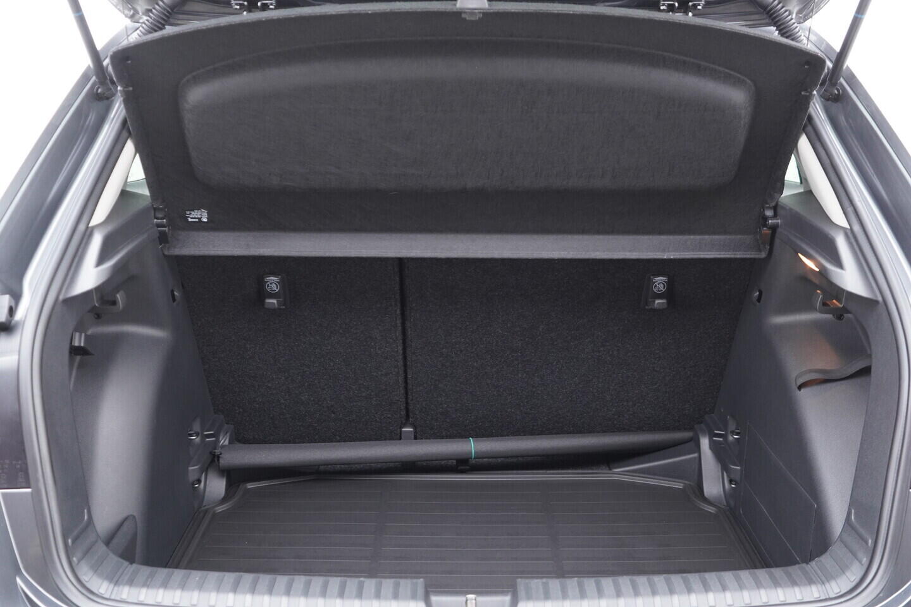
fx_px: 911
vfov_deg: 36.9
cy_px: 304
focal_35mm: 36
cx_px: 456
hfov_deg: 53.1
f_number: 2.8
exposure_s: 1/40
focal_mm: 24
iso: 800
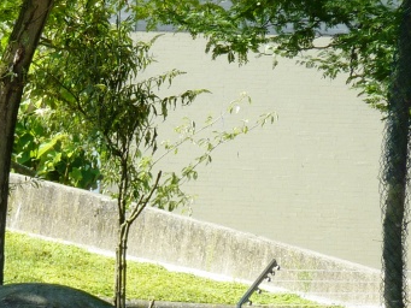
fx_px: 4561
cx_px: -163
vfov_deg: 3.9
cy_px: 443
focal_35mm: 384
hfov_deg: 5.1
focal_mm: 21
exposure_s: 1/160
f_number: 4.4
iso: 80
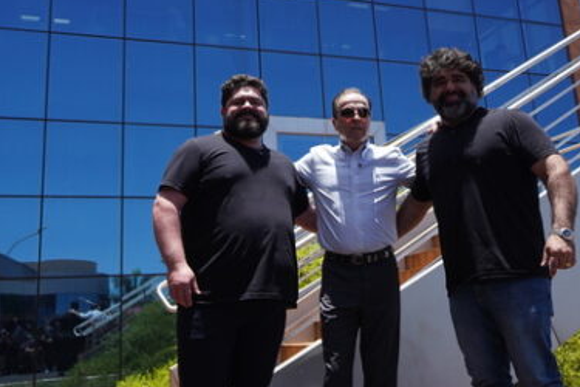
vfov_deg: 31.0
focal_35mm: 43
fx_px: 693
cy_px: 130
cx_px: 334
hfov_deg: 45.3
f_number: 2.8
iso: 1000
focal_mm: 21
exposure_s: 1/8000
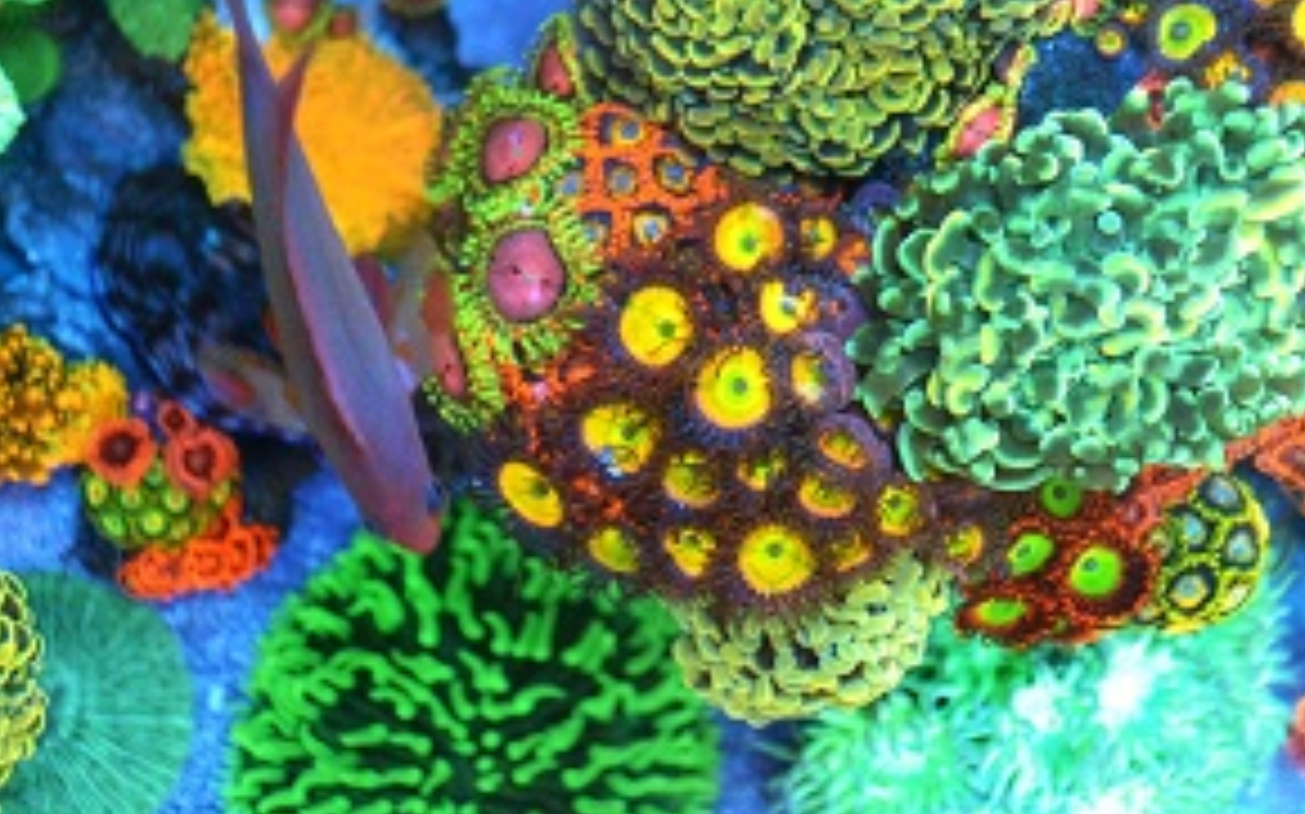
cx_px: 684
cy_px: 214
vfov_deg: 22.2
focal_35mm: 58
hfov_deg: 35.1
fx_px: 2062
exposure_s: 1/80
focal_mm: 22
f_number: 4
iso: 1600
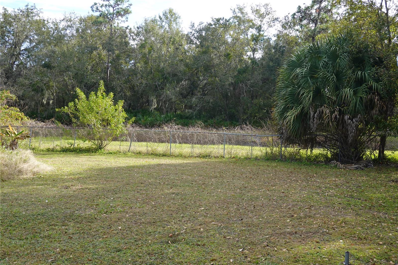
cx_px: 199
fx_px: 442
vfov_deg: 33.4
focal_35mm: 40
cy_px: 132
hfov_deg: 48.5
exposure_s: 1/200
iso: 100
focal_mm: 14.69
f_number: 4
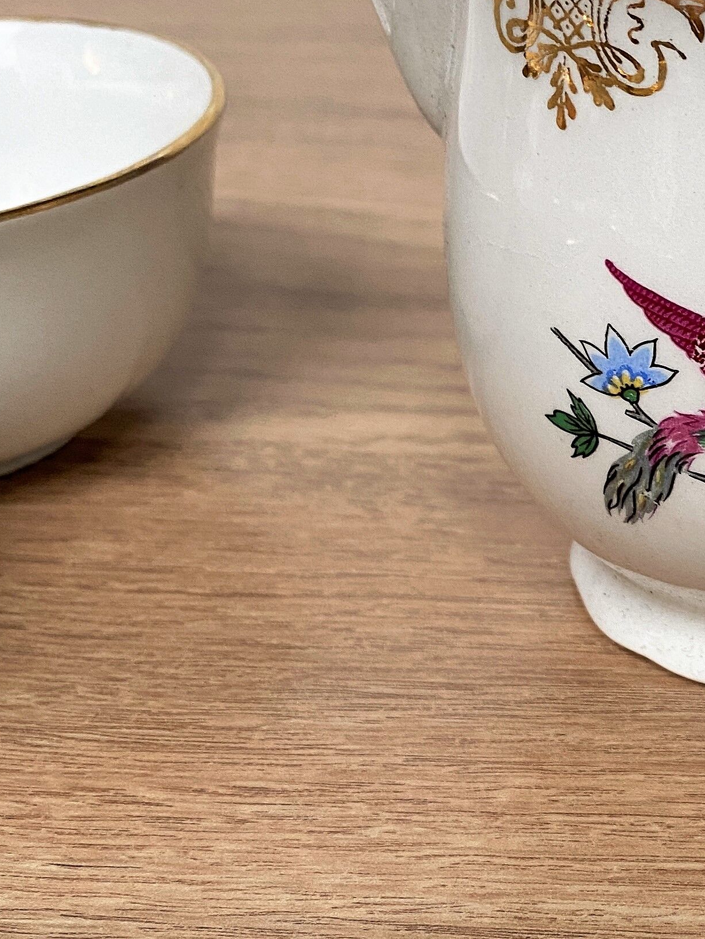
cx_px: 767
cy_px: 465
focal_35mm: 64
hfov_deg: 21.8
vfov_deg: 30.3
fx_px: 1737
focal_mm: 4.25
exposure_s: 1/50
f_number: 1.8
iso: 125
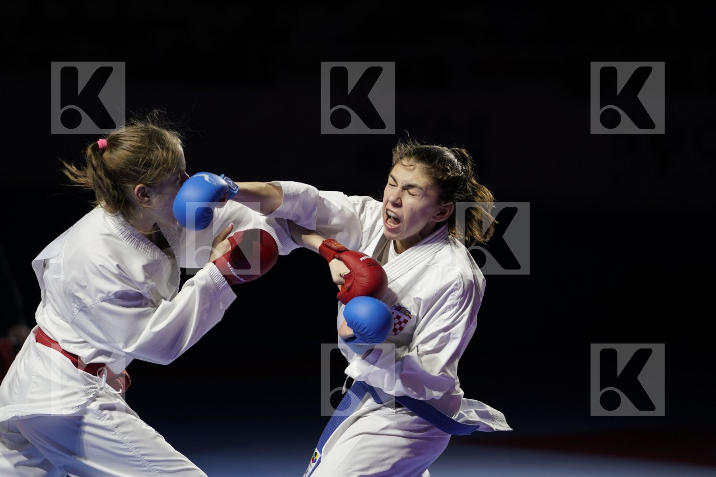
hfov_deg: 12.9
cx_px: 358
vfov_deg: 8.6
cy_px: 238
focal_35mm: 159
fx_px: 3162
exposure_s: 1/1000
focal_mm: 159
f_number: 2.8
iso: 1000
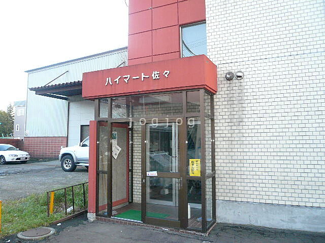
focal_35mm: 28
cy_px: 122
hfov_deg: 63.4
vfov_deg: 49.7
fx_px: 263
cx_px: 162
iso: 160
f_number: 2.8
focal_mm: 4.6
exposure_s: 1/30
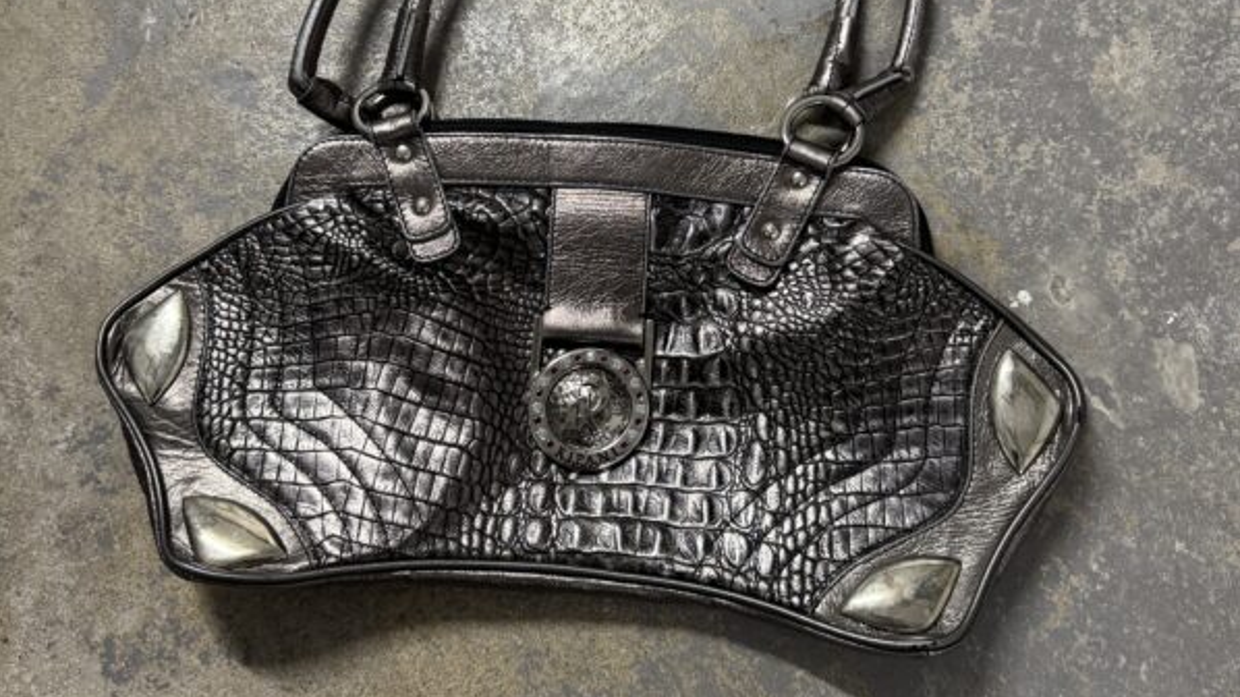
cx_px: 620
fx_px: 1150
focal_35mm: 35
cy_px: 241
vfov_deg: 33.4
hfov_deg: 56.6
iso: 320
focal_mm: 6.76
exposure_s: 1/60
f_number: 1.78
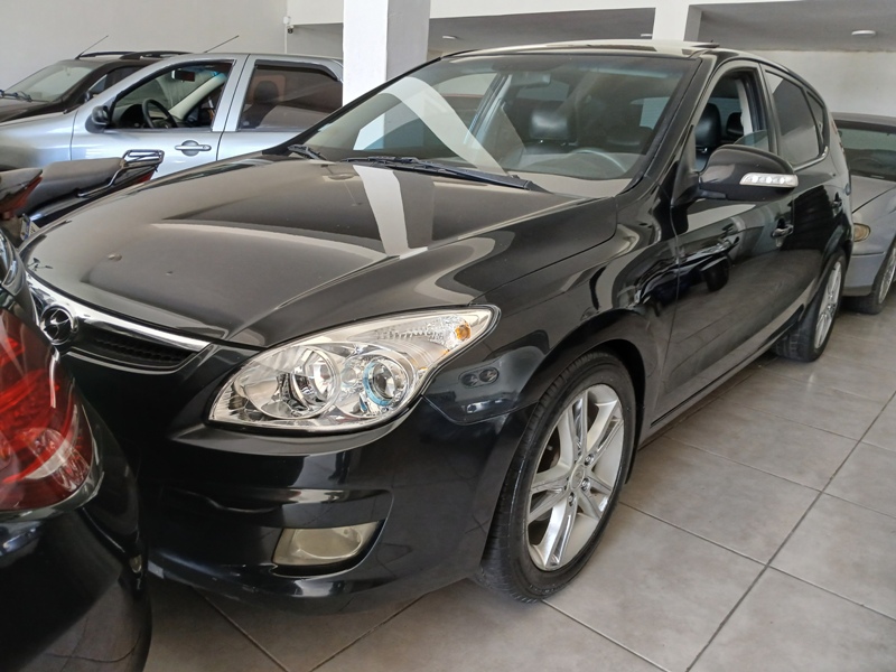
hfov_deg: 67.3
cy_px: 336
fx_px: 673
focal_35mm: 26
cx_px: 448
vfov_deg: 53.1
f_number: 1.8
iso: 200
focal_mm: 3.98
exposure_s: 1/33.3
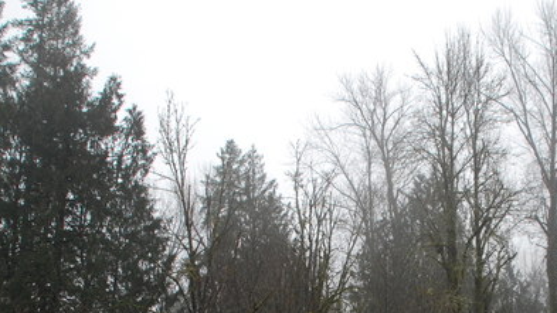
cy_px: 355
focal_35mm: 64
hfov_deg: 32.3
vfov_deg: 18.1
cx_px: 405
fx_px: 945
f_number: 3.5
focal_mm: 20
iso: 250
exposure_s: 1/200
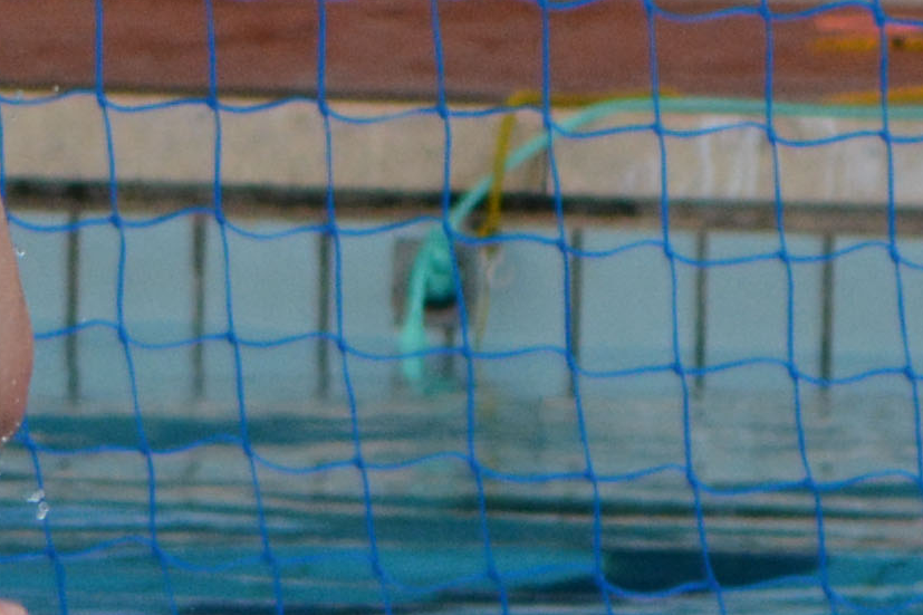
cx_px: 233
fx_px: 55775
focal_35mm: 2176
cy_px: 717
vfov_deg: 0.6
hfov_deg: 0.9
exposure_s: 1/1000
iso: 800
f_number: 6.3
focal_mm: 200
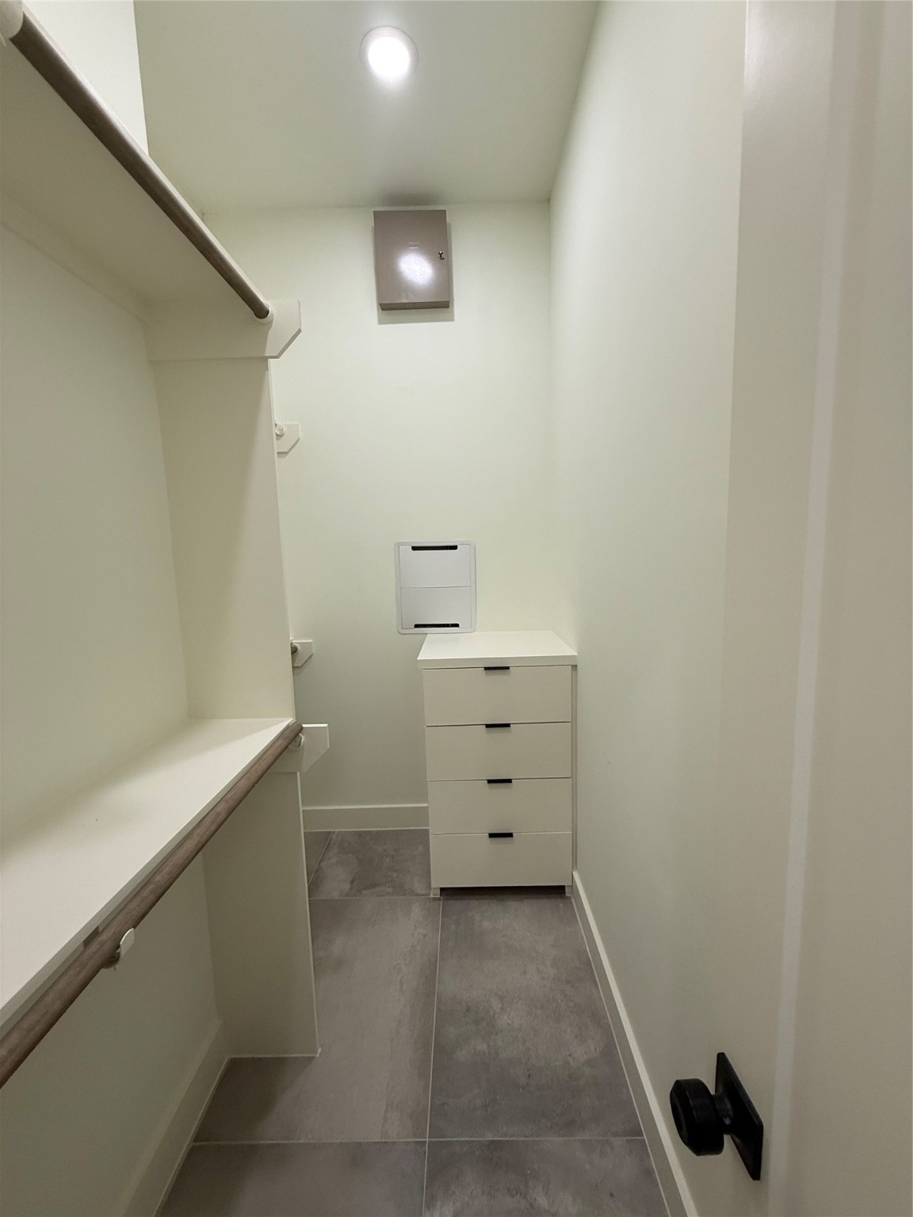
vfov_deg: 102.1
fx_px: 492
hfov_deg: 85.7
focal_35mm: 14
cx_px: 456
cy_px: 608
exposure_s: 1/120
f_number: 2.2
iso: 100
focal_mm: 2.22
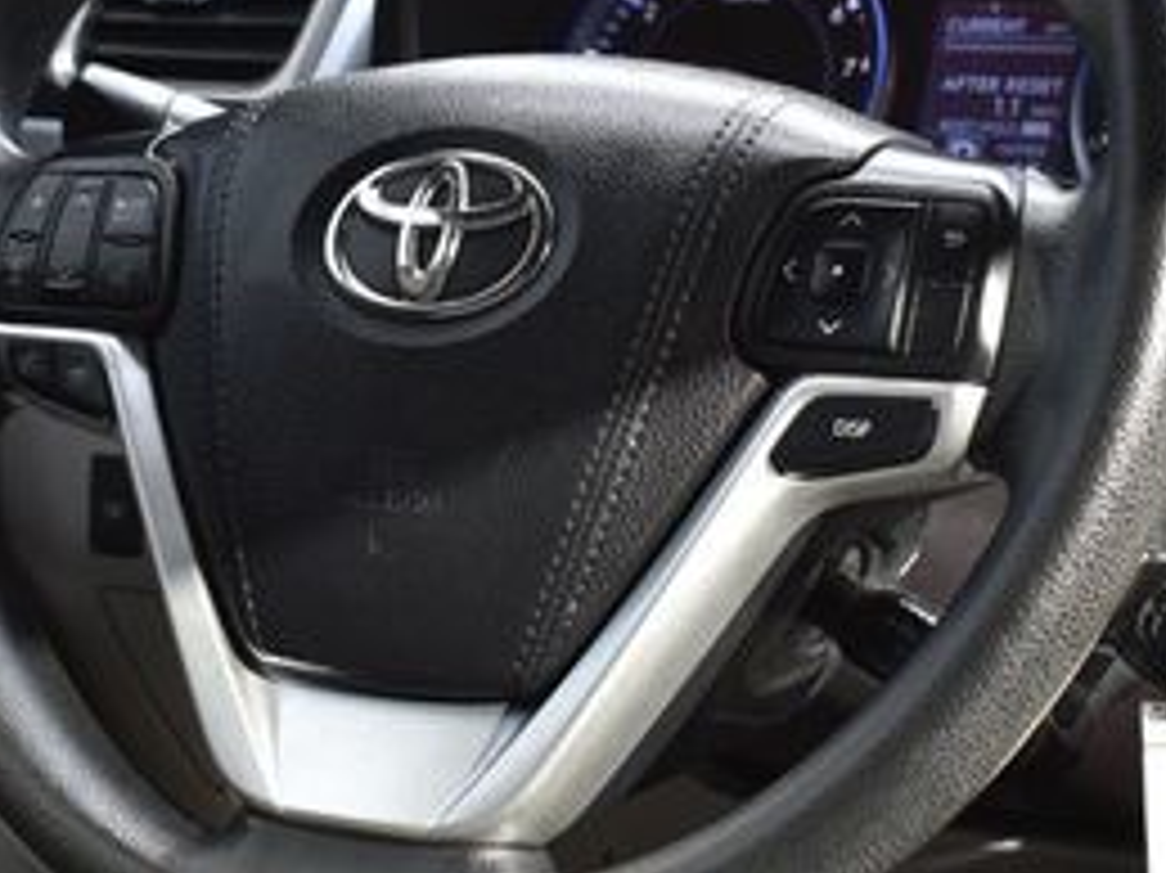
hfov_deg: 18.4
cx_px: 644
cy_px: 252
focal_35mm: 107
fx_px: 3603
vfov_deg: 13.8
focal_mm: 30
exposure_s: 1/40
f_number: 7.1
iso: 400
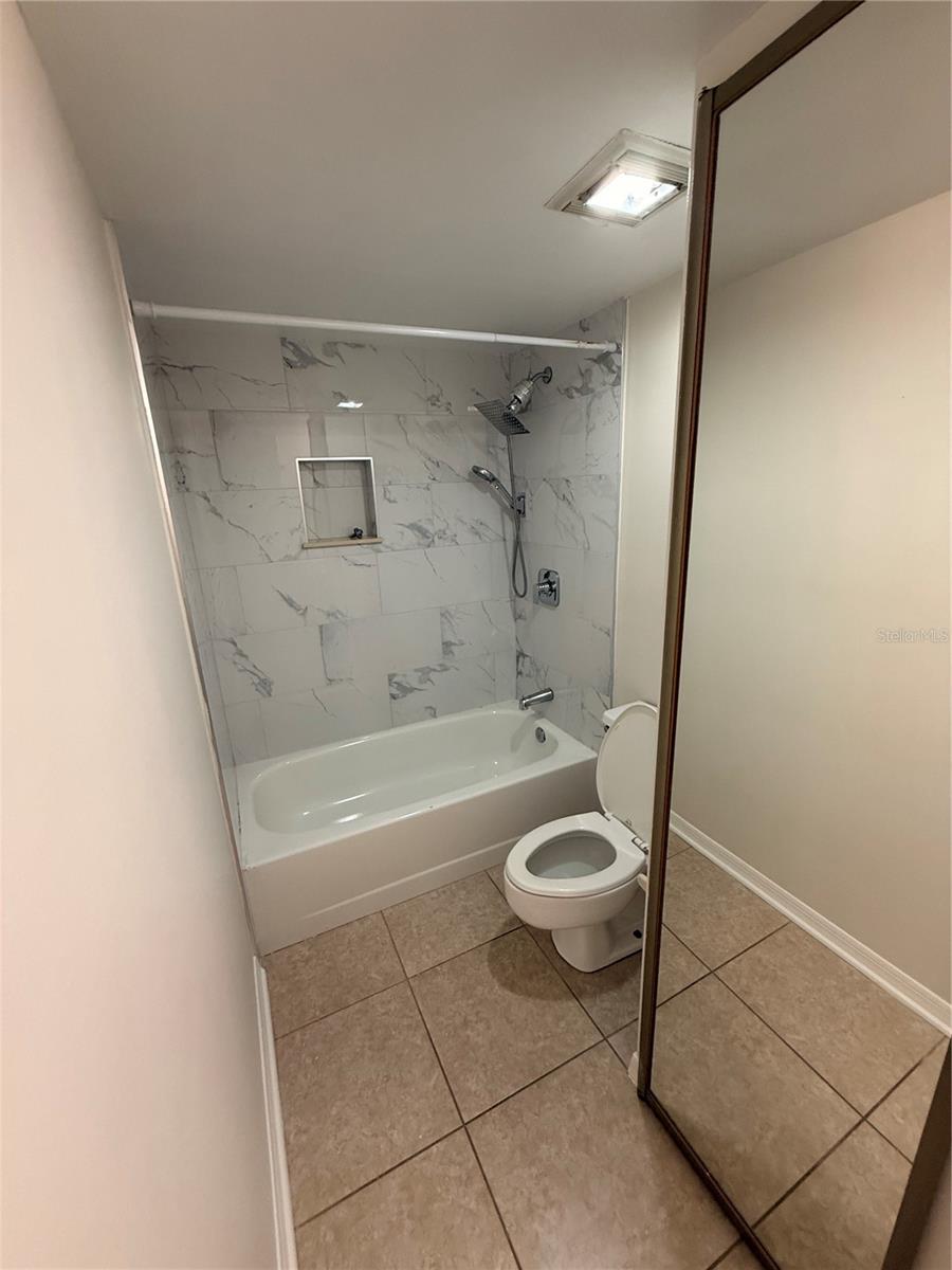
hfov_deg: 85.7
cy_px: 635
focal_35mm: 14
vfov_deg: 102.1
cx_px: 476
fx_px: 513
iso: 200
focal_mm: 2.22
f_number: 2.2
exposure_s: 1/60
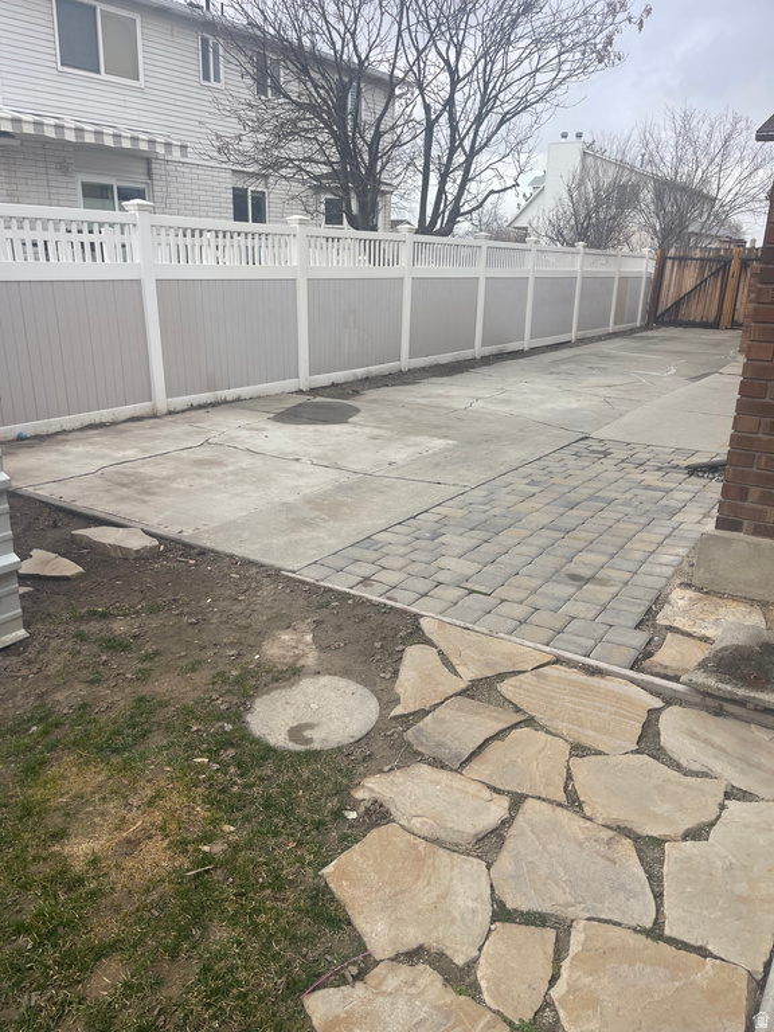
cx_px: 387
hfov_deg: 54.9
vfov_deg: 69.4
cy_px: 516
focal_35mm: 25
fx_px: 745
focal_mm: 5.1
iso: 32
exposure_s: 1/1575
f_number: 1.6
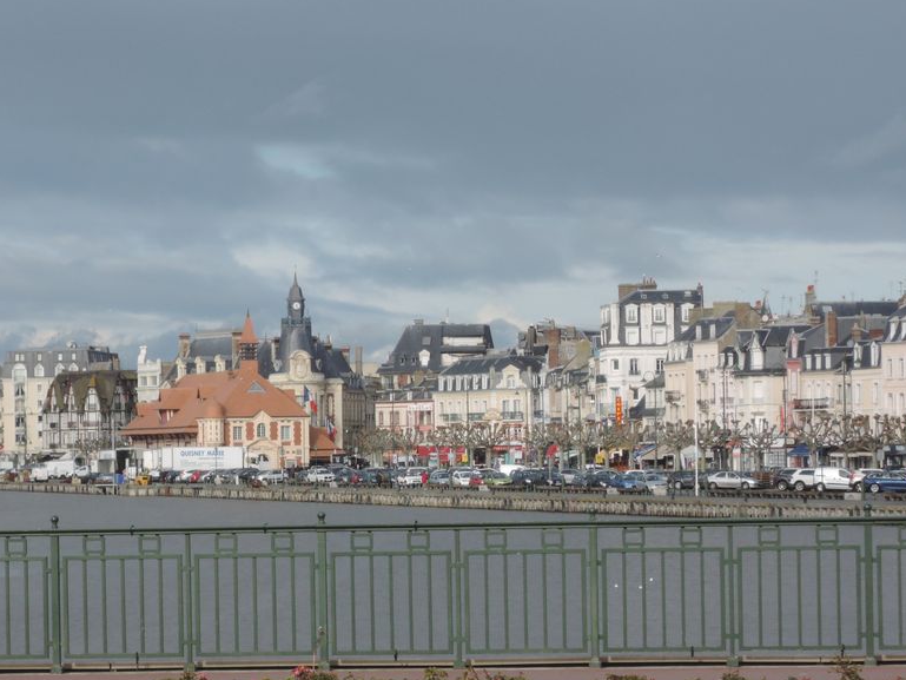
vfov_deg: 9.5
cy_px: 303
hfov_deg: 12.7
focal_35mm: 156
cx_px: 340
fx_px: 4084
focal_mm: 25.5
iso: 320
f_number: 7.1
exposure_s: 1/125
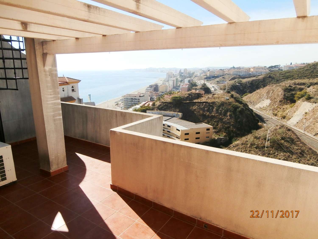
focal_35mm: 24
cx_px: 159
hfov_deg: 71.6
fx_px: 220
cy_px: 120
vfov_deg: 56.8
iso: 100
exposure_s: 1/1000
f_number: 3
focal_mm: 4.2
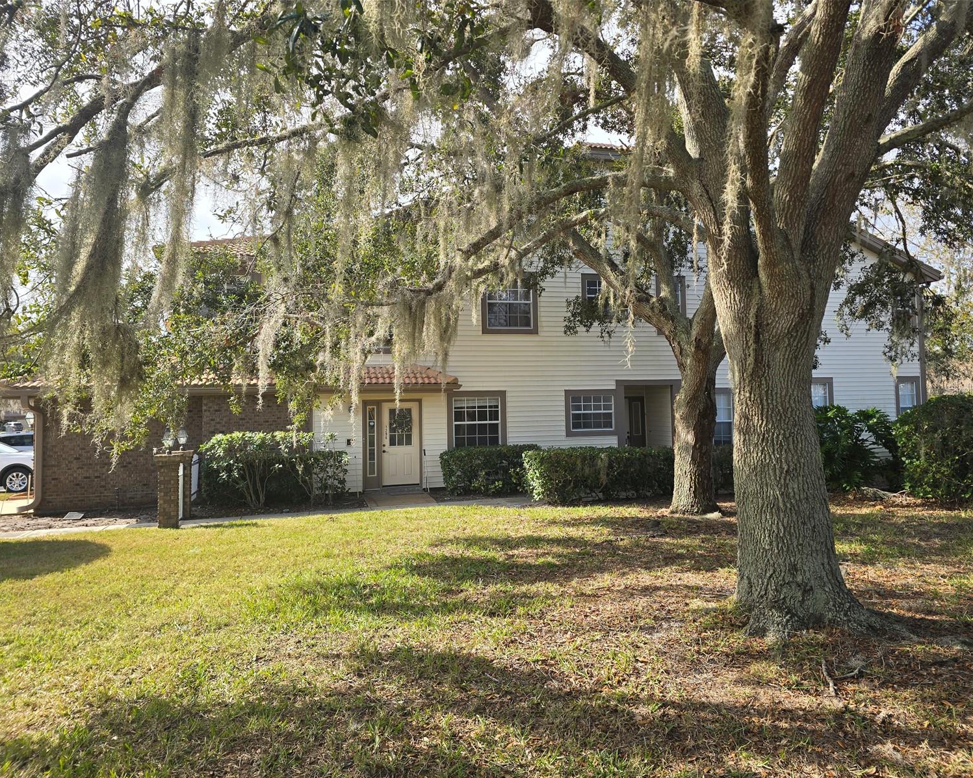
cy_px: 389
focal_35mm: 24
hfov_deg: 70.3
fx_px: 691
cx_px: 493
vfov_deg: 58.8
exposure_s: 1/340
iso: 12
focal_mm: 6.3
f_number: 1.7
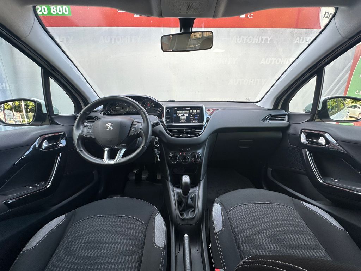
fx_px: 146
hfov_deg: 102.1
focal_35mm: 14
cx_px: 180
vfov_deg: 85.7
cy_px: 136
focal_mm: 2.22
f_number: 2.2
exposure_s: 1/99
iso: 50
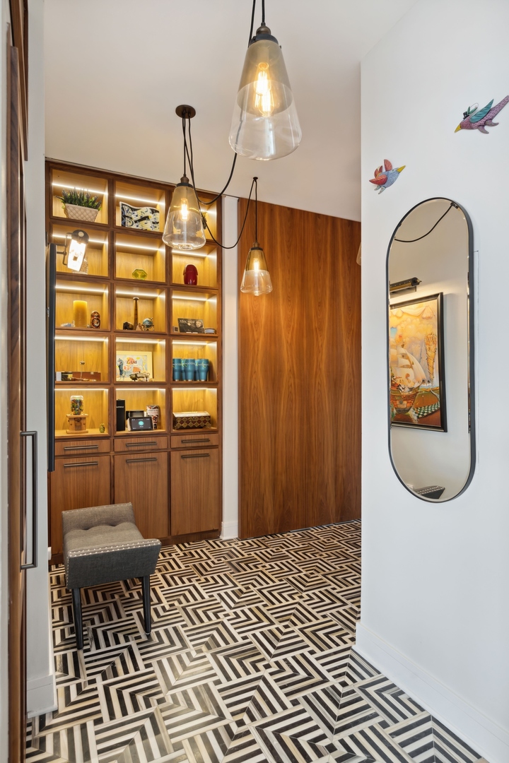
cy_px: 382
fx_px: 403
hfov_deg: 64.6
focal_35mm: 19
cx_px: 254
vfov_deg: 86.9
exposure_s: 1/6
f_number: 8
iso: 320
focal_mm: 19
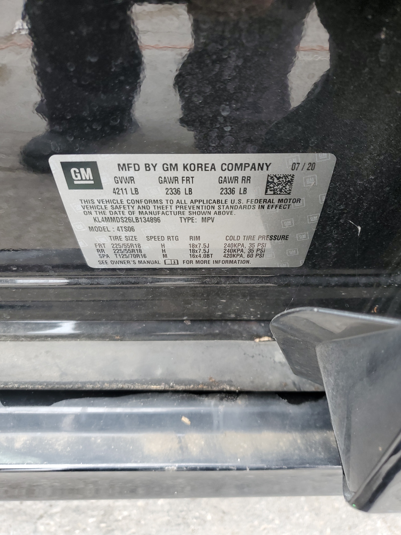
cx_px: 200
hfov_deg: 53.1
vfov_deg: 67.3
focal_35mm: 26
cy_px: 268
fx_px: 402
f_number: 1.5
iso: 59
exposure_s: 1/60.2
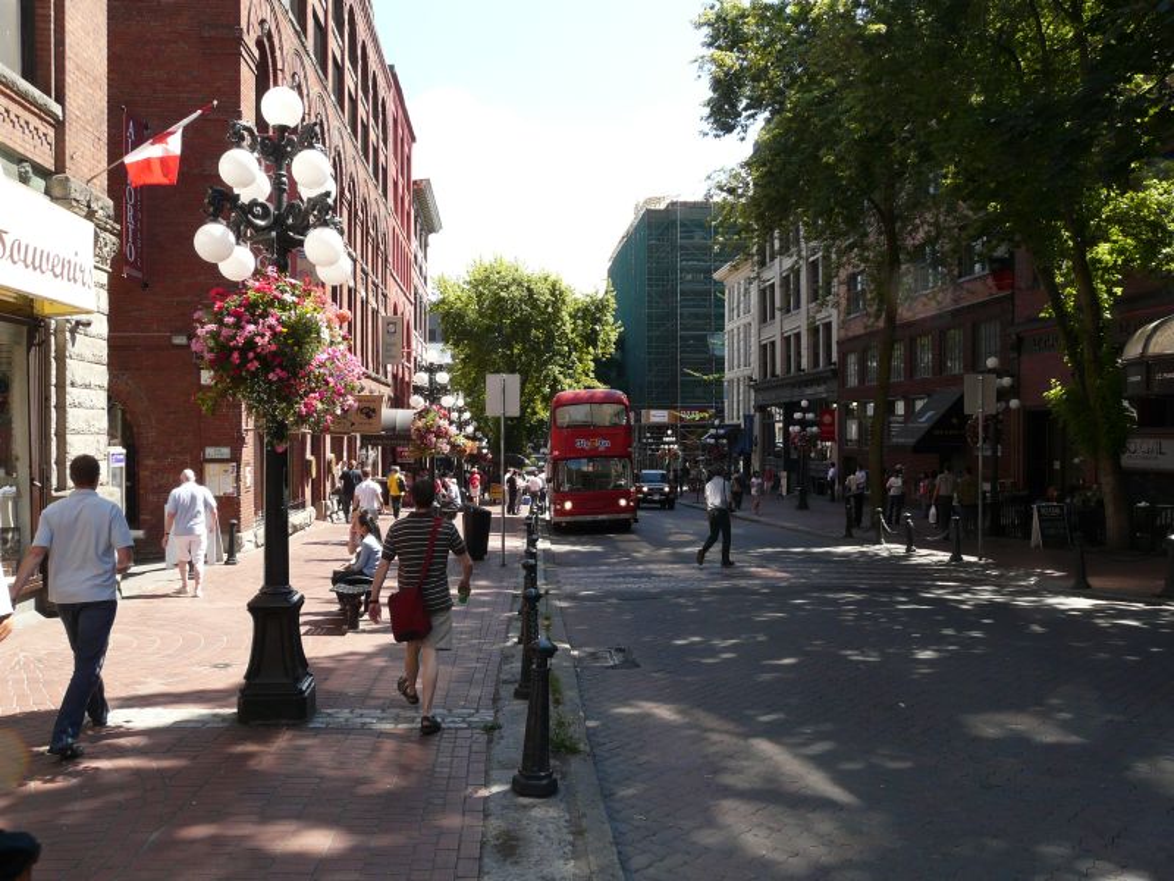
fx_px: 950
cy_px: 440
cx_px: 587
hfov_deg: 63.4
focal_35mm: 28
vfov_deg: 49.7
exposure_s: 1/200
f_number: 4
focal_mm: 4.6
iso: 100
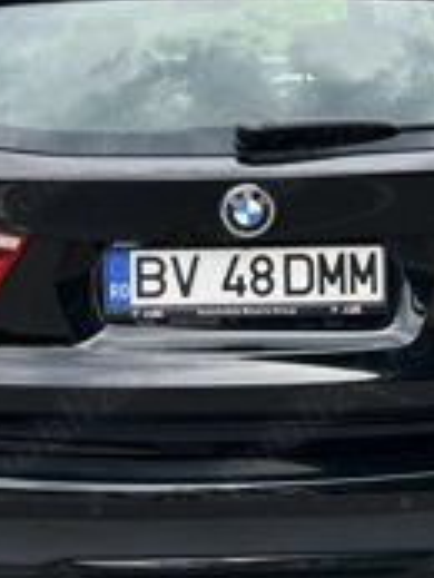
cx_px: 207
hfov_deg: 24.4
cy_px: 207
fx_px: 1002
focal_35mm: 60
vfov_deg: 32.0
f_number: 1.5
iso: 50
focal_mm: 5.7
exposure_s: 1/268
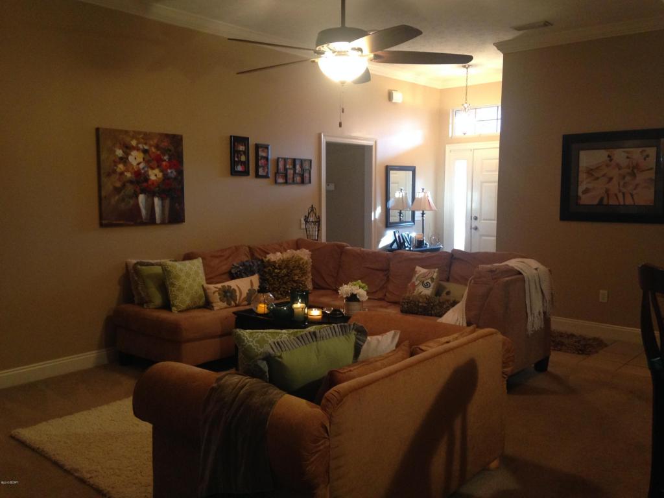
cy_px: 249
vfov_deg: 42.9
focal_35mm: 33
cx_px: 332
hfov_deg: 55.4
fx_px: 633
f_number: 2.4
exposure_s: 1/20
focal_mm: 4.12
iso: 250
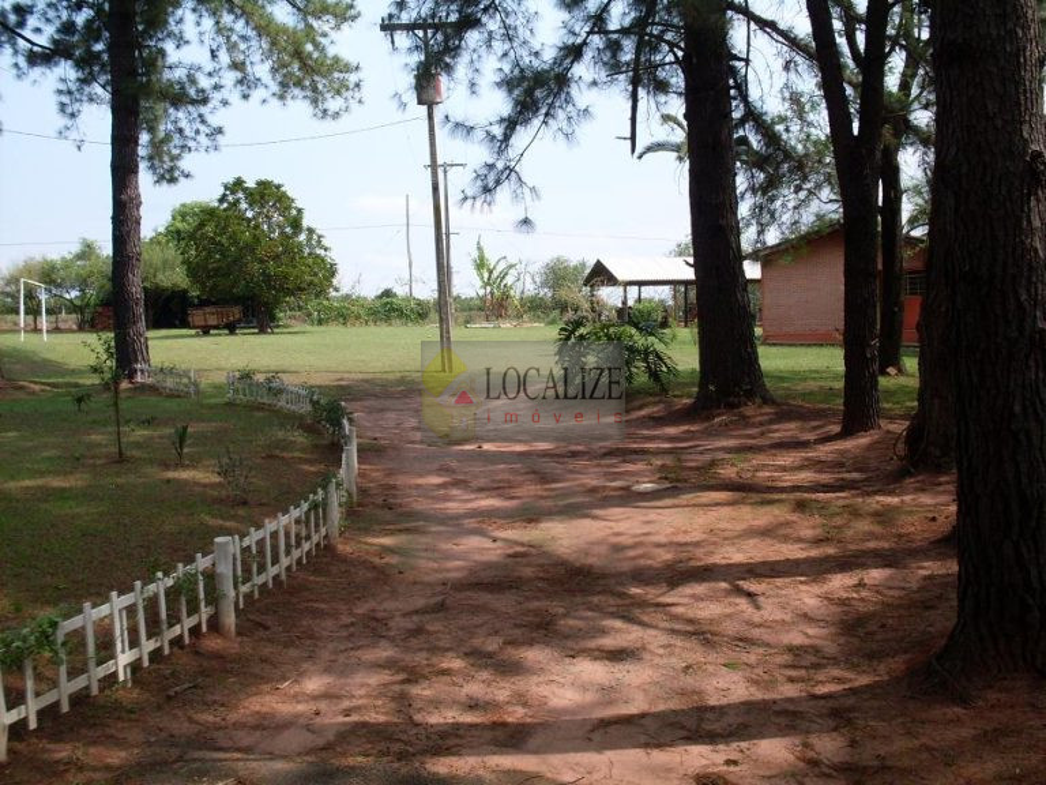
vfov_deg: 37.7
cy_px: 392
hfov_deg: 49.0
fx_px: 1148
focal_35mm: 38
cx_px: 523
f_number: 8.4
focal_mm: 6.3
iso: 80
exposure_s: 1/125
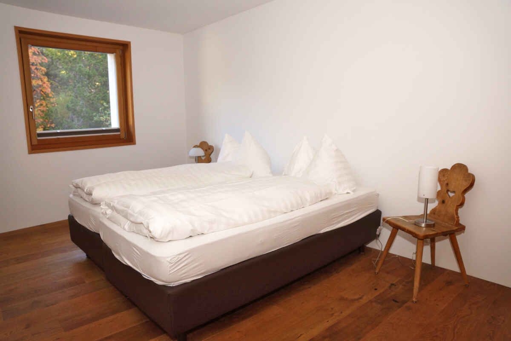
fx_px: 341
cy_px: 170
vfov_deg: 53.1
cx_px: 256
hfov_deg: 73.7
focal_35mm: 24
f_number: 4
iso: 320
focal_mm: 16
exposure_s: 1/60
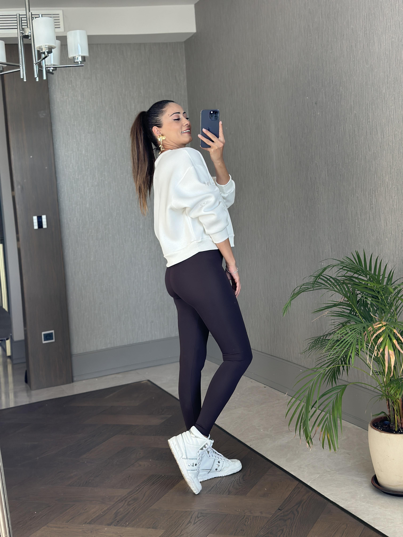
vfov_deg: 39.7
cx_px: 202
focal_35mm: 48
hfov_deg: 30.3
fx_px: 745
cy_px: 268
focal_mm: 6.86
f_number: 1.78
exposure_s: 1/172
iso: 100
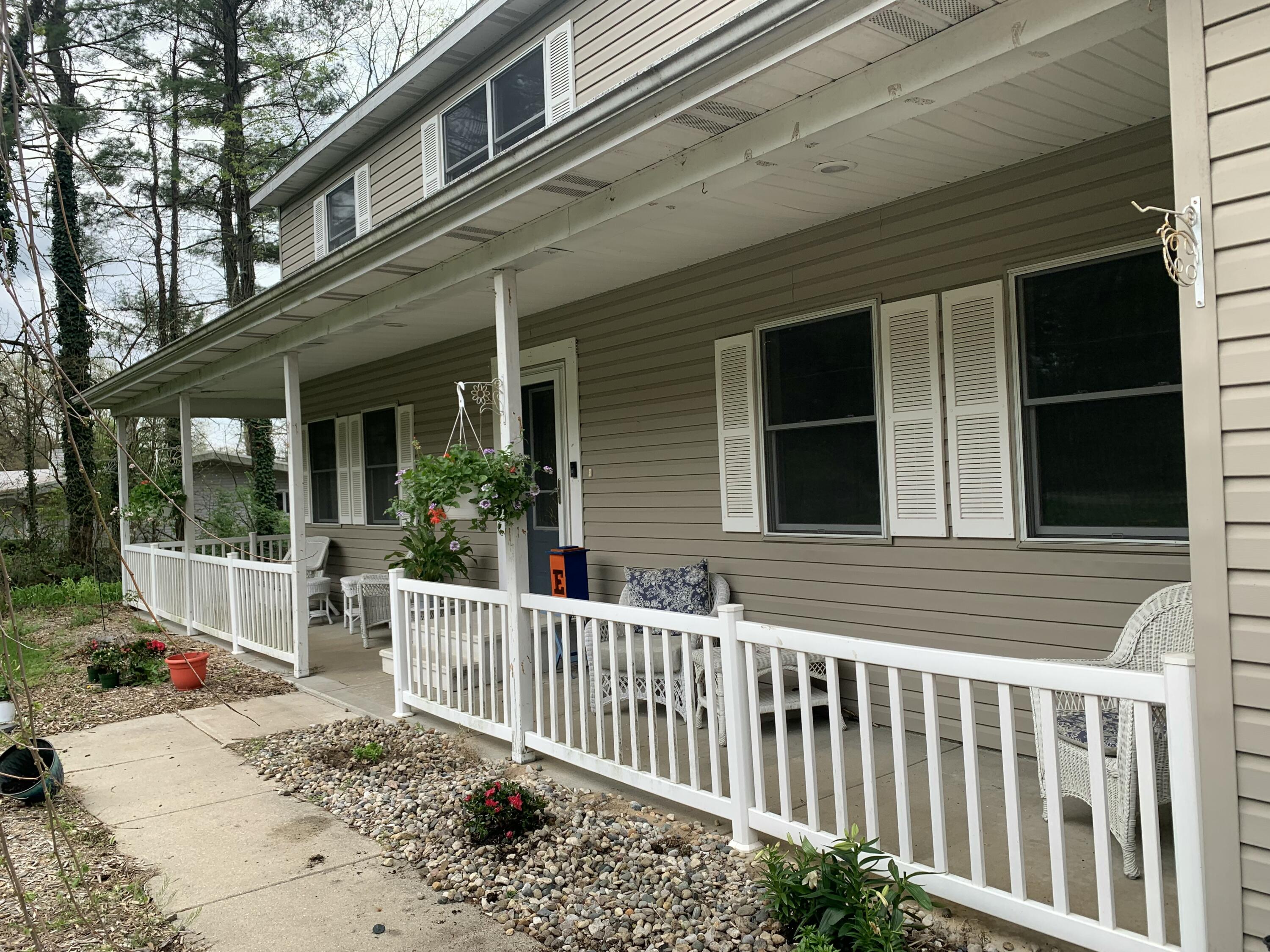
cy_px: 476
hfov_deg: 67.3
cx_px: 635
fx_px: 954
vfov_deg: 53.1
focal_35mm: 26
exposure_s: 1/849
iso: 25
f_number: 1.8
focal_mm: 4.25
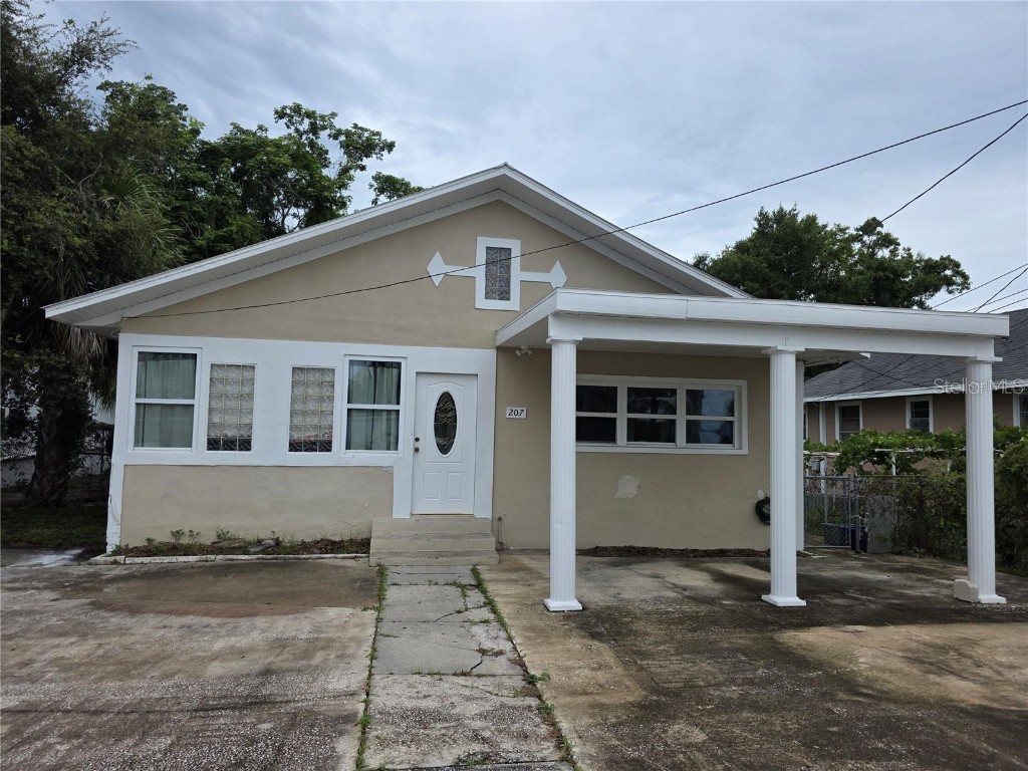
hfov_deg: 73.9
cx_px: 514
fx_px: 683
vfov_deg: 58.9
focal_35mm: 23
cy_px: 386
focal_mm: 6.3
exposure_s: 1/5608
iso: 80
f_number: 1.7
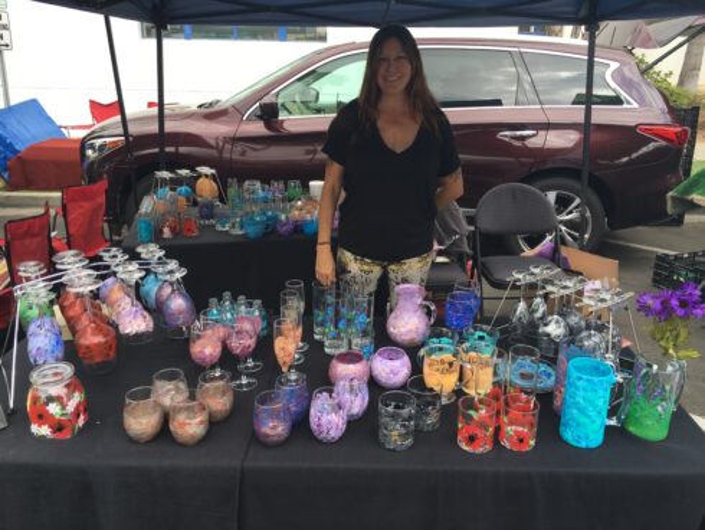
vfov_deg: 48.3
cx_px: 352
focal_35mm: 29
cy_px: 265
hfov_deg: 61.6
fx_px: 591
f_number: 2.2
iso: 25
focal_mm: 4.15
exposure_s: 1/248
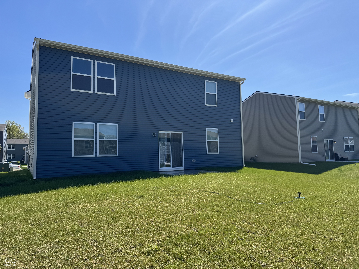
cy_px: 134
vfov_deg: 56.8
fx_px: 249
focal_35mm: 24
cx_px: 180
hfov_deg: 71.6
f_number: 1.78
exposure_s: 1/4608
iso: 80
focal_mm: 6.76
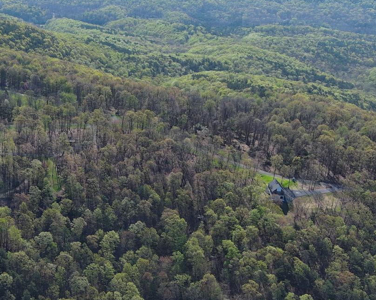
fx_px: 768
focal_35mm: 69
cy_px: 186
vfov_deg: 22.1
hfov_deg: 26.9
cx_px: 67
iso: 100
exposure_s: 1/858
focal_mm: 10.57
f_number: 2.8
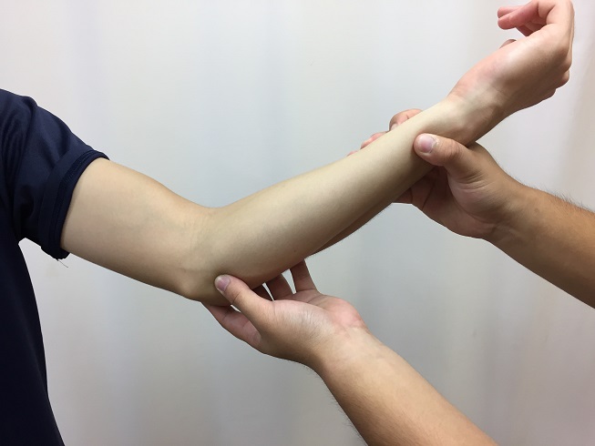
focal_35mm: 29
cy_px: 223
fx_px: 499
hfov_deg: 61.7
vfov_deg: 48.2
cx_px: 298
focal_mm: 4.15
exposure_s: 1/30
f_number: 2.2
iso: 32
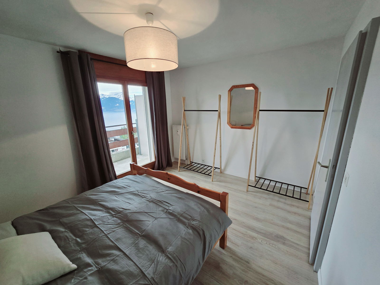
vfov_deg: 89.9
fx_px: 143
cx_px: 190
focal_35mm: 13
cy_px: 142
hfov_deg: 106.2
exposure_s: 1/50
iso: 50
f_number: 2.2
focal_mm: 2.2
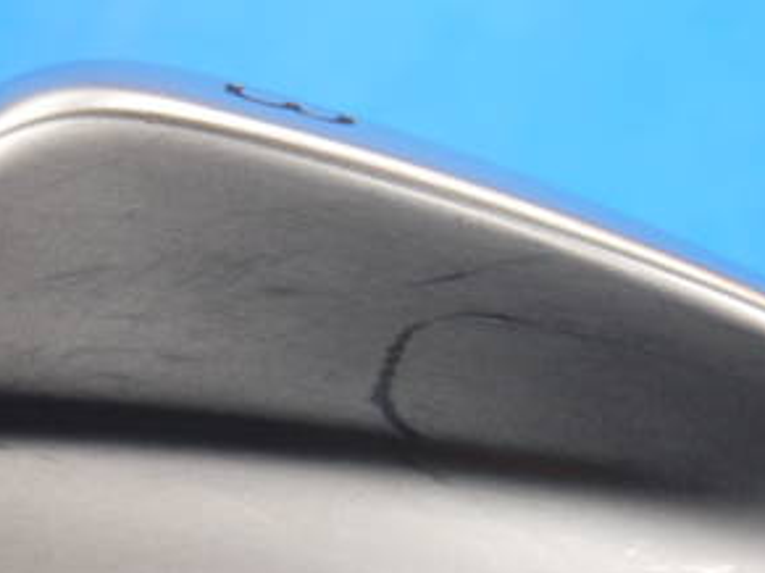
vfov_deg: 8.0
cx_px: 455
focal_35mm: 185
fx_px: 4087
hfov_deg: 10.7
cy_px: 418
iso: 640
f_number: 5.6
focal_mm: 42
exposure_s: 1/80
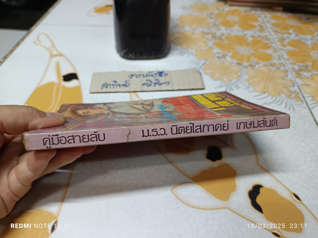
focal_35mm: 24
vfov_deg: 56.8
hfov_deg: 71.6
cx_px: 159
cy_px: 119
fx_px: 220
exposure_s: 1/25
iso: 1019
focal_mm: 5.31
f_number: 1.7
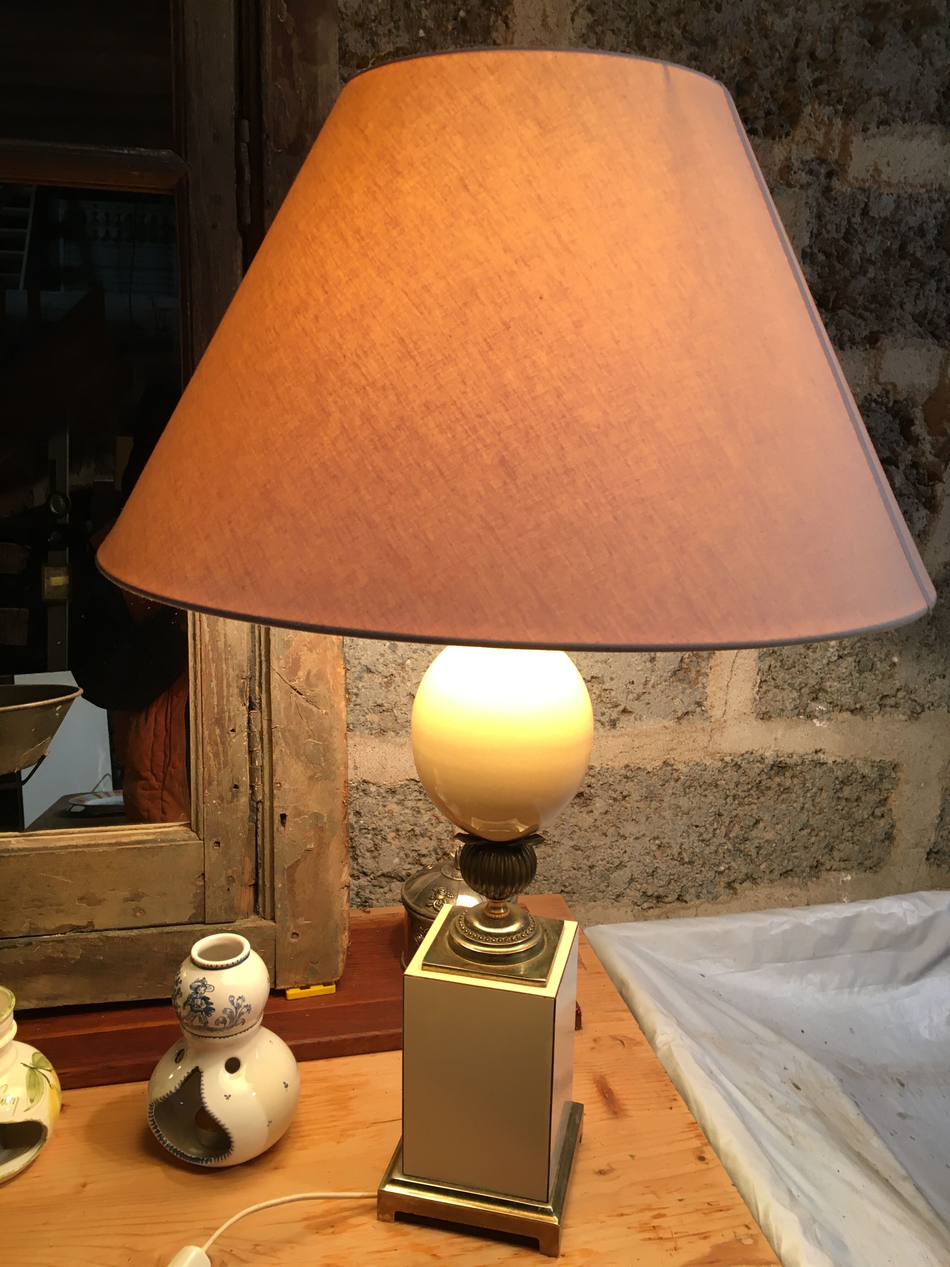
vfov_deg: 61.7
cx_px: 475
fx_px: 1061
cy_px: 634
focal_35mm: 29
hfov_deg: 48.2
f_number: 2.2
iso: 100
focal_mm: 4.15
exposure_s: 1/33
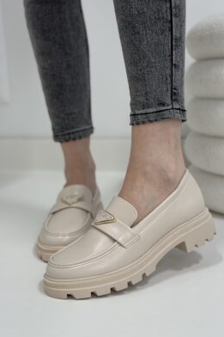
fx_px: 476
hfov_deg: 26.4
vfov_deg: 38.9
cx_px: 123
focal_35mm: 51
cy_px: 168
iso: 125
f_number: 1.78
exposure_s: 1/100
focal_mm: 6.86
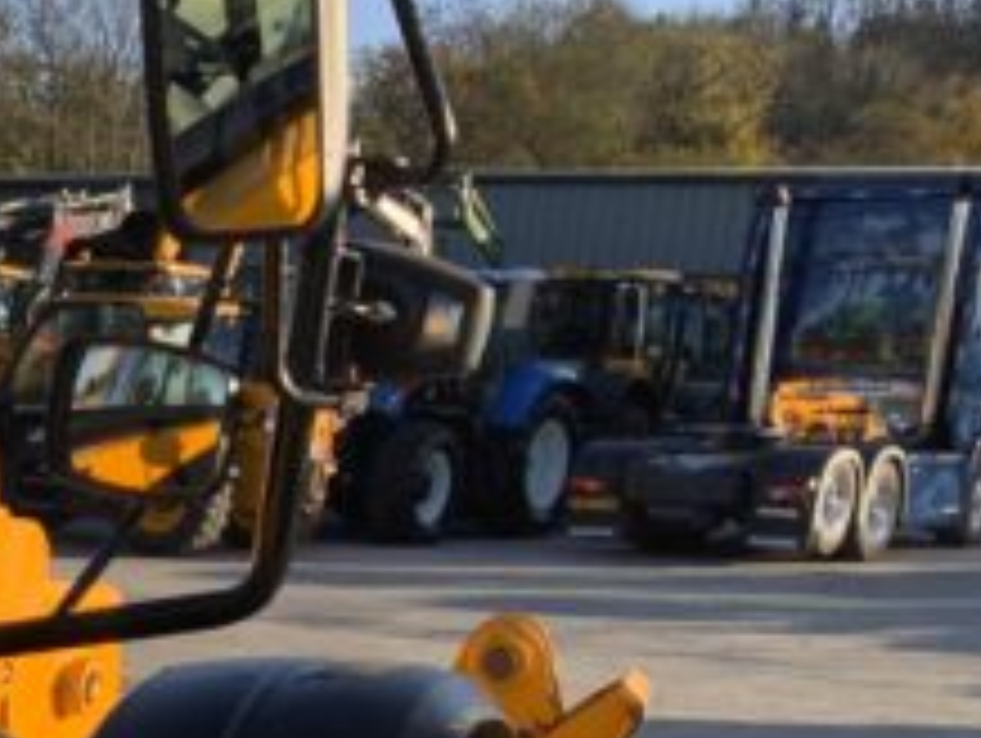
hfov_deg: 20.2
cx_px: -432
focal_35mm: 85
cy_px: 1053
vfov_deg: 16.1
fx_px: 2412
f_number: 1.8
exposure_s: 1/1035
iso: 16
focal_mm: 3
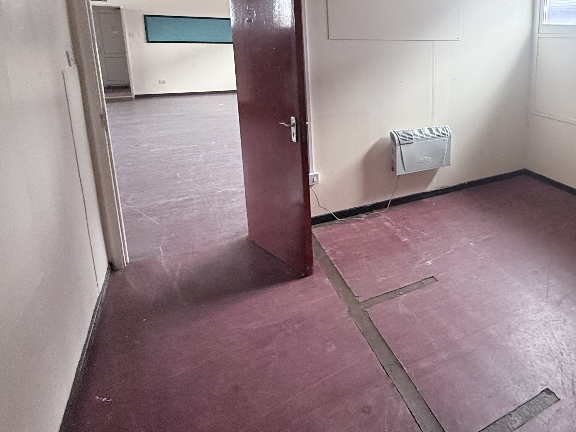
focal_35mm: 25
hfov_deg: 63.1
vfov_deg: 52.7
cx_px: 466
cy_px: 115
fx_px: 416
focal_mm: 2.22
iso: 320
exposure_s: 1/69
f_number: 2.2
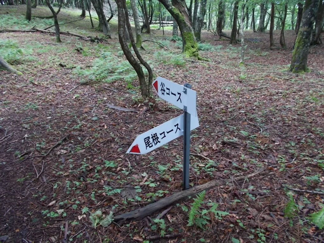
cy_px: 122
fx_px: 243
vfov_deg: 53.1
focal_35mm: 26
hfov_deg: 67.3
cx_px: 162
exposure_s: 1/25
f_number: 3.2
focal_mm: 4.6
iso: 200
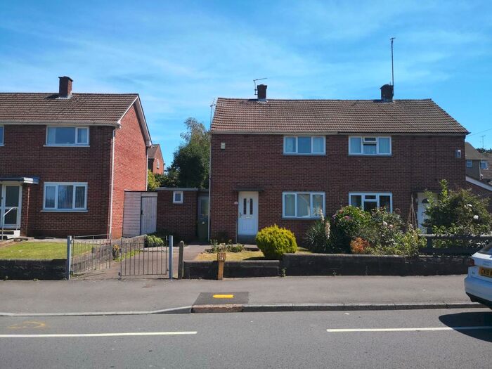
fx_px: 384
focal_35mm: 27
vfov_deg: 51.4
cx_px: 246
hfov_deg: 65.3
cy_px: 184
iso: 50
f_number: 1.8
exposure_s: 1/2247
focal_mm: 3.95
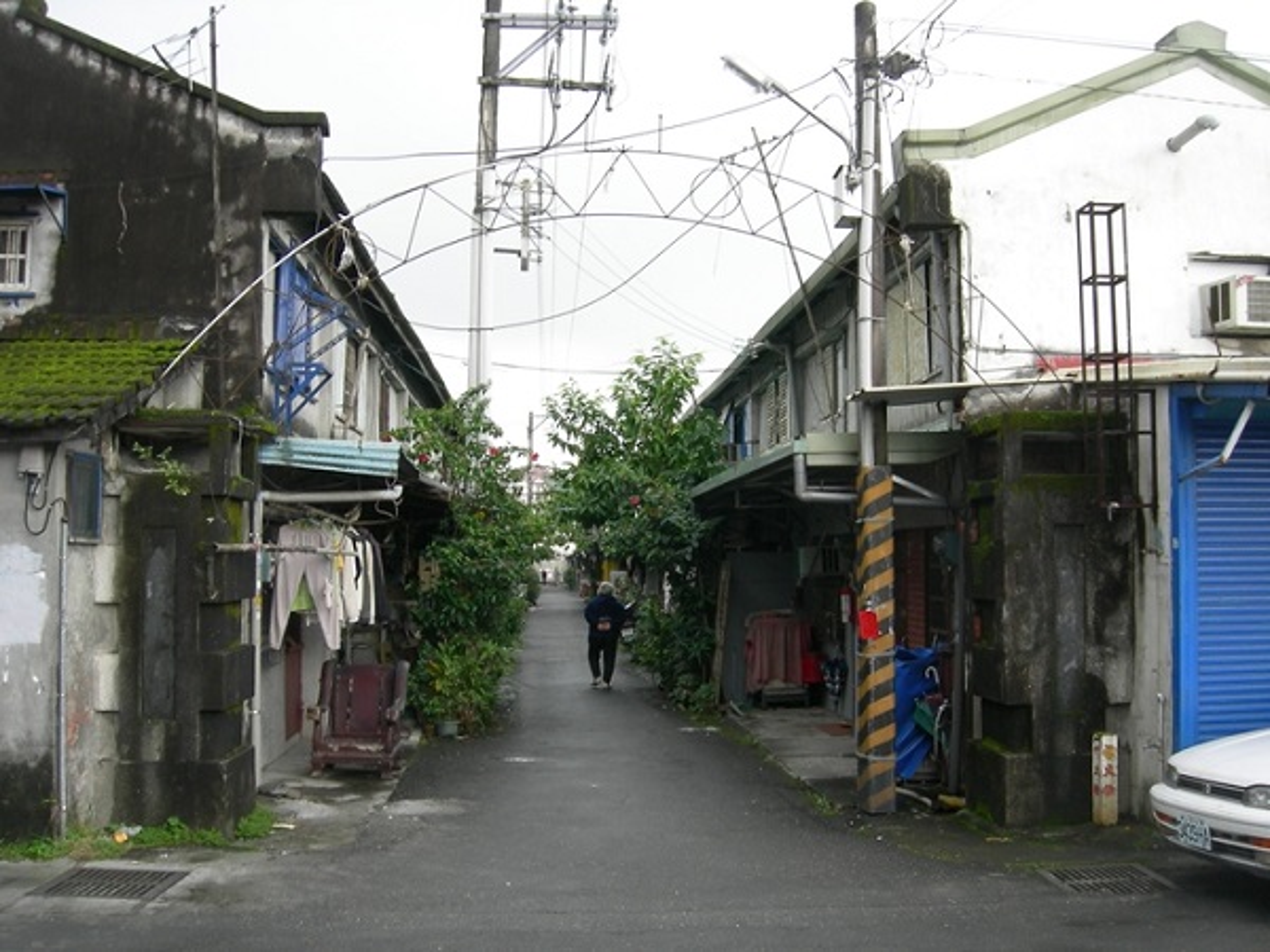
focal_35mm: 36
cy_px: 476
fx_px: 1321
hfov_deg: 51.4
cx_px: 635
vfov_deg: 39.7
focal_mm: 7.5
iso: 64
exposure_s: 1/57.3
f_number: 3.8
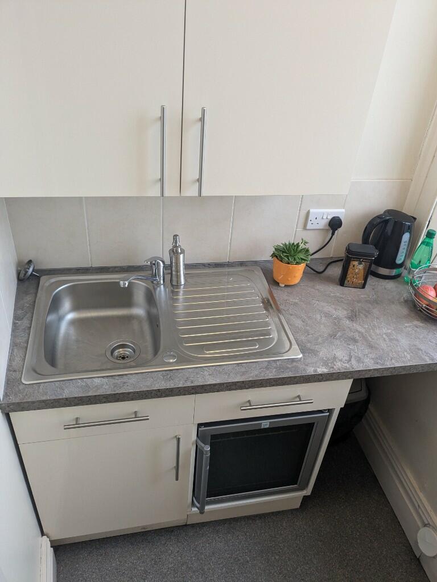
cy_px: 291
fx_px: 454
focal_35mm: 27
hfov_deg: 51.4
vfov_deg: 65.3
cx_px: 218
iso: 119
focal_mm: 4.38
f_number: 1.73
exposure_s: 1/50
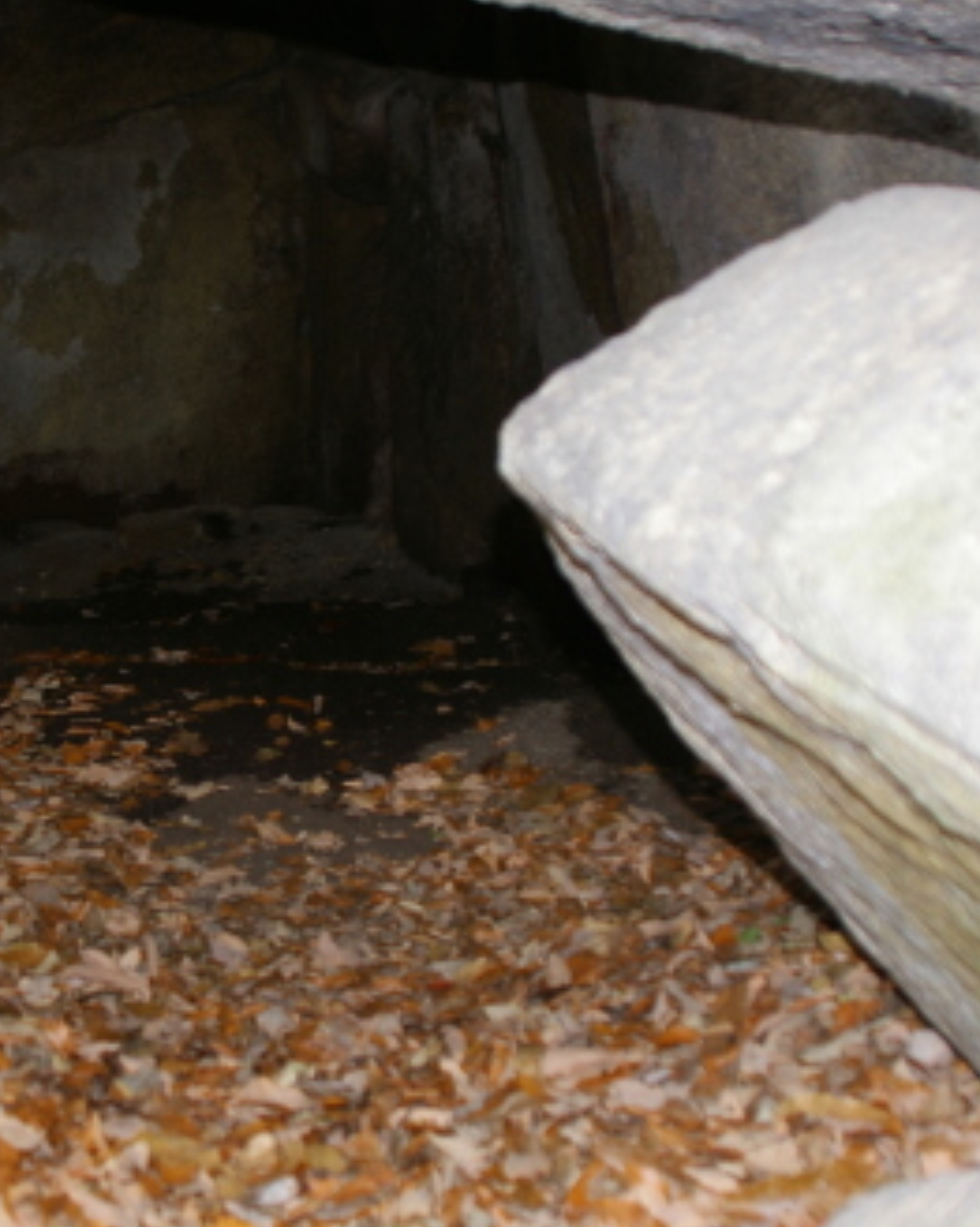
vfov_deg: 31.5
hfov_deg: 24.7
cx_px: 131
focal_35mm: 60
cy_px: 614
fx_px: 2177
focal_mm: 28
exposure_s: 1/45
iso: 200
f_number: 3.5
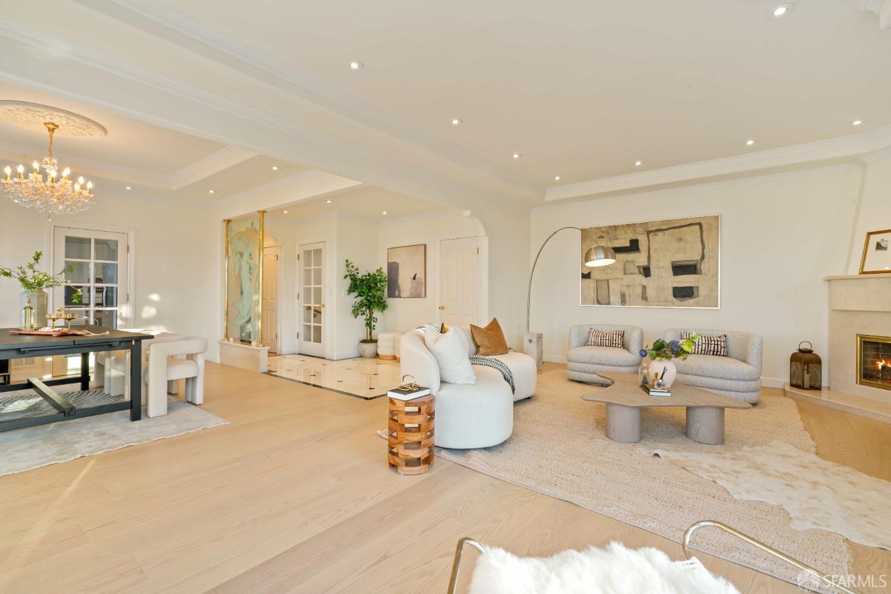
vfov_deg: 73.7
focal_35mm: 16
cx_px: 446
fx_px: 396
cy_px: 297
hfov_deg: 96.7
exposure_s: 1/5
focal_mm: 16
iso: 250
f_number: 16
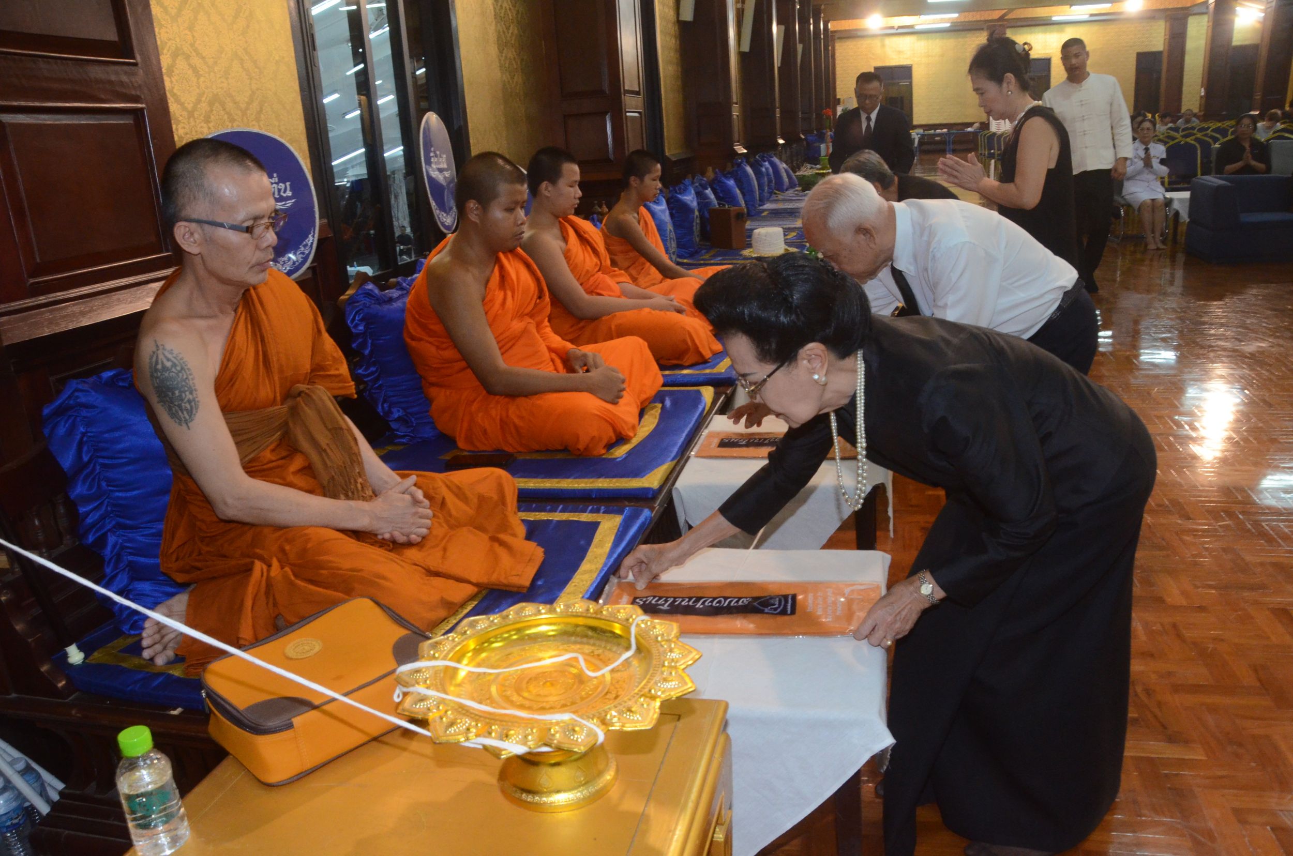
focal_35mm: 27
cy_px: 428
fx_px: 968
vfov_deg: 47.7
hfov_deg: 67.5
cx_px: 646
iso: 2500
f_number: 9
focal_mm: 18
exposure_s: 1/60
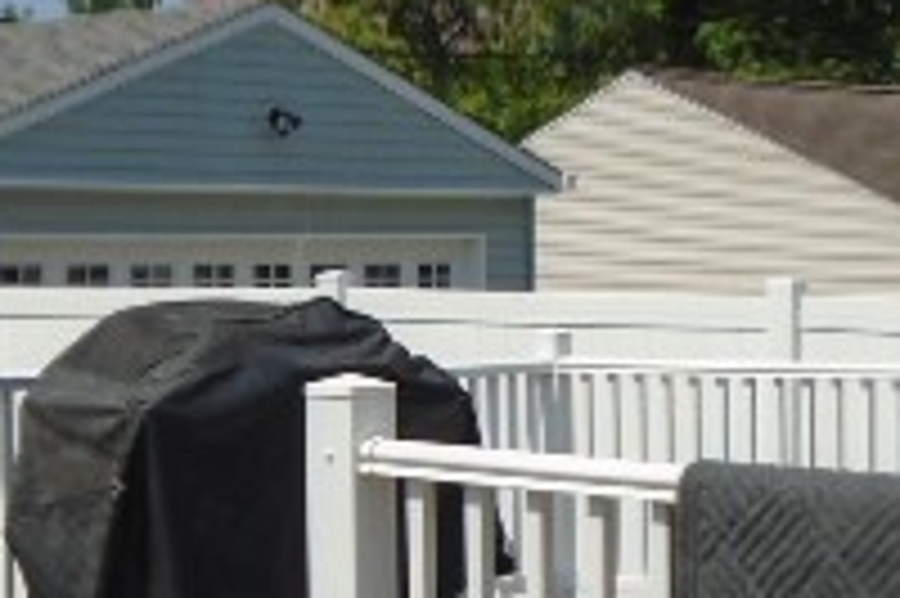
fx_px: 2997
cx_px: 378
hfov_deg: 17.1
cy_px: 418
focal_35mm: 120
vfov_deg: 11.4
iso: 100
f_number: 9.5
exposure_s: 1/200
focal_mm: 6.4
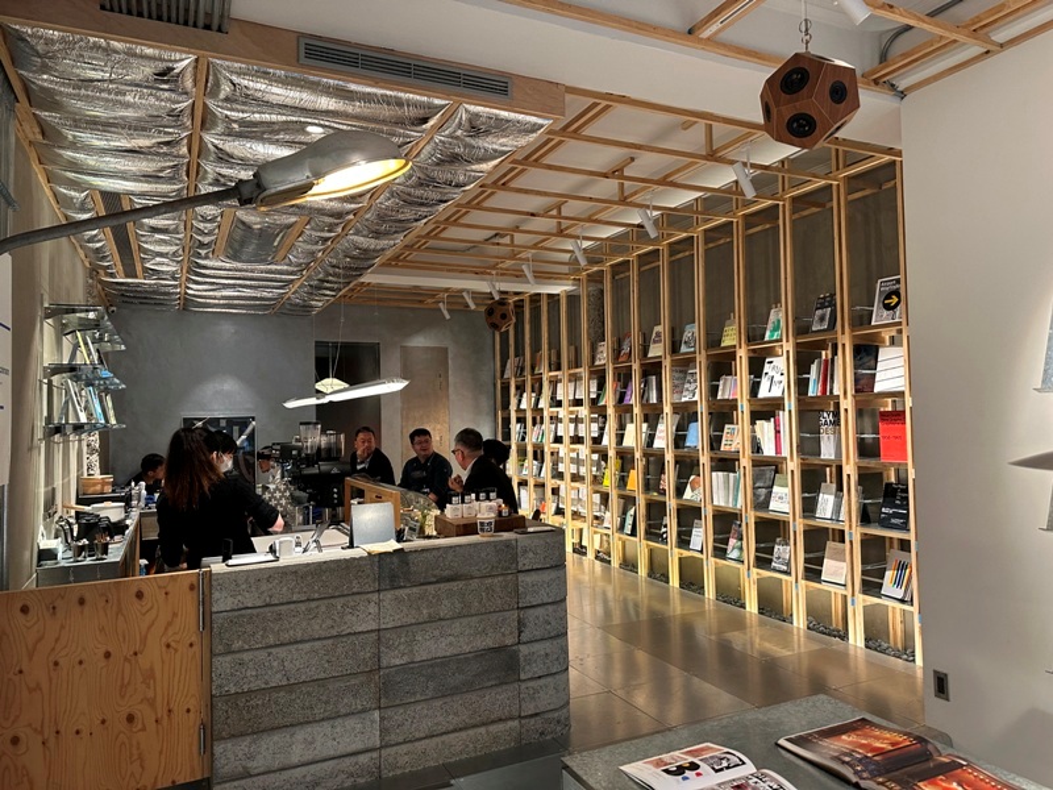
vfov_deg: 56.8
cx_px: 526
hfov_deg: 71.6
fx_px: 730
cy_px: 395
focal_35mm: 24
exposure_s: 1/60
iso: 250
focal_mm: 6.86
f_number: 1.78
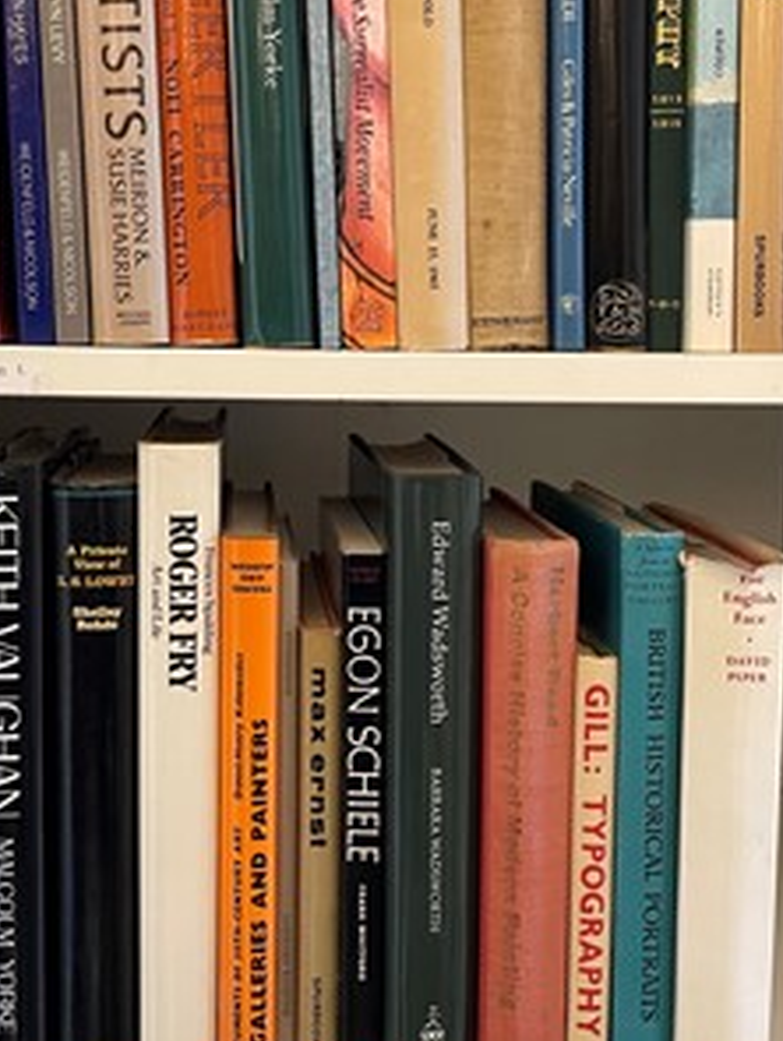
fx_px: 1324
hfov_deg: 32.6
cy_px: 388
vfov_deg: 42.6
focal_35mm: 44
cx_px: 238
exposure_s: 1/50
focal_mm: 4.2
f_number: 1.6
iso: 320
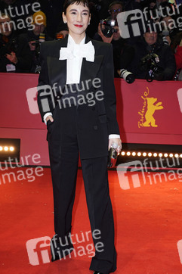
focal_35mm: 63
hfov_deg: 21.5
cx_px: 87
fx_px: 478
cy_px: 134
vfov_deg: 31.9
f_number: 5.6
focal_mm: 57
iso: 800
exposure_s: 1/160
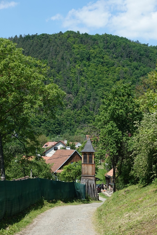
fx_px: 510
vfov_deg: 26.0
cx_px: 78
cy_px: 118
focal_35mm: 78
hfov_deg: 17.5
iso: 125
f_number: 7.1
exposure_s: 1/250
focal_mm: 28.54
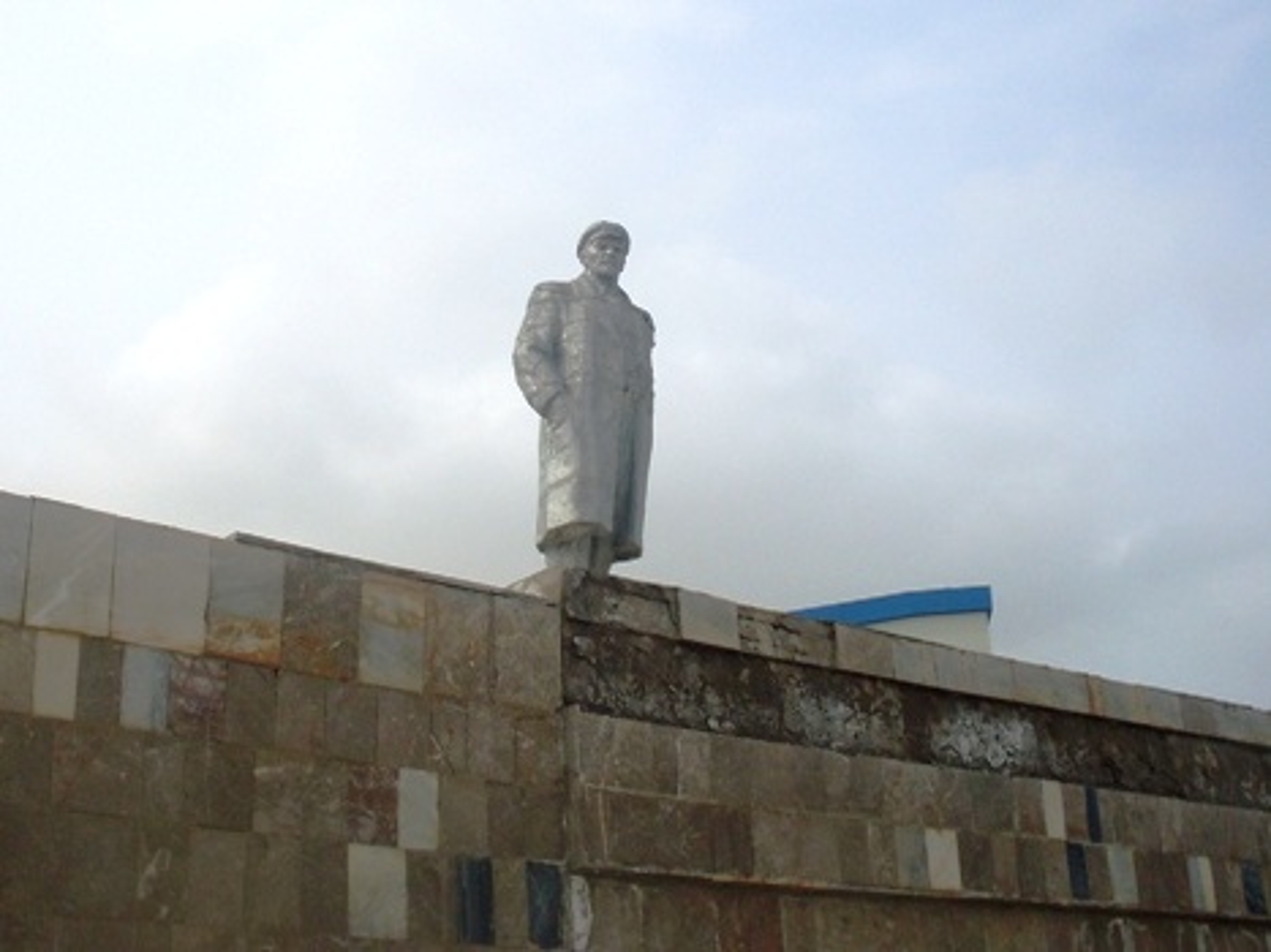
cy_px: 476
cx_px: 636
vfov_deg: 37.7
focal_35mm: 38
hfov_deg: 49.0
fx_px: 1395
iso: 80
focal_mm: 6.3
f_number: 8.4
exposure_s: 1/350
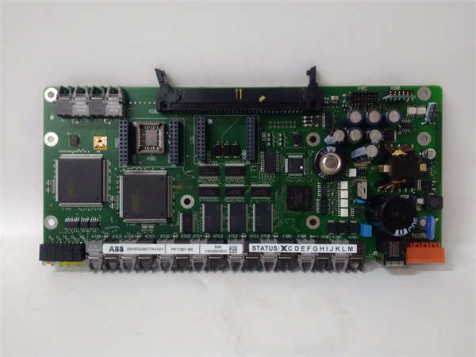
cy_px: 178
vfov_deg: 51.4
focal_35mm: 27
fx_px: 371
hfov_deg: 65.3
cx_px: 238
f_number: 2
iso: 501
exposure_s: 1/33
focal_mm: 3.79
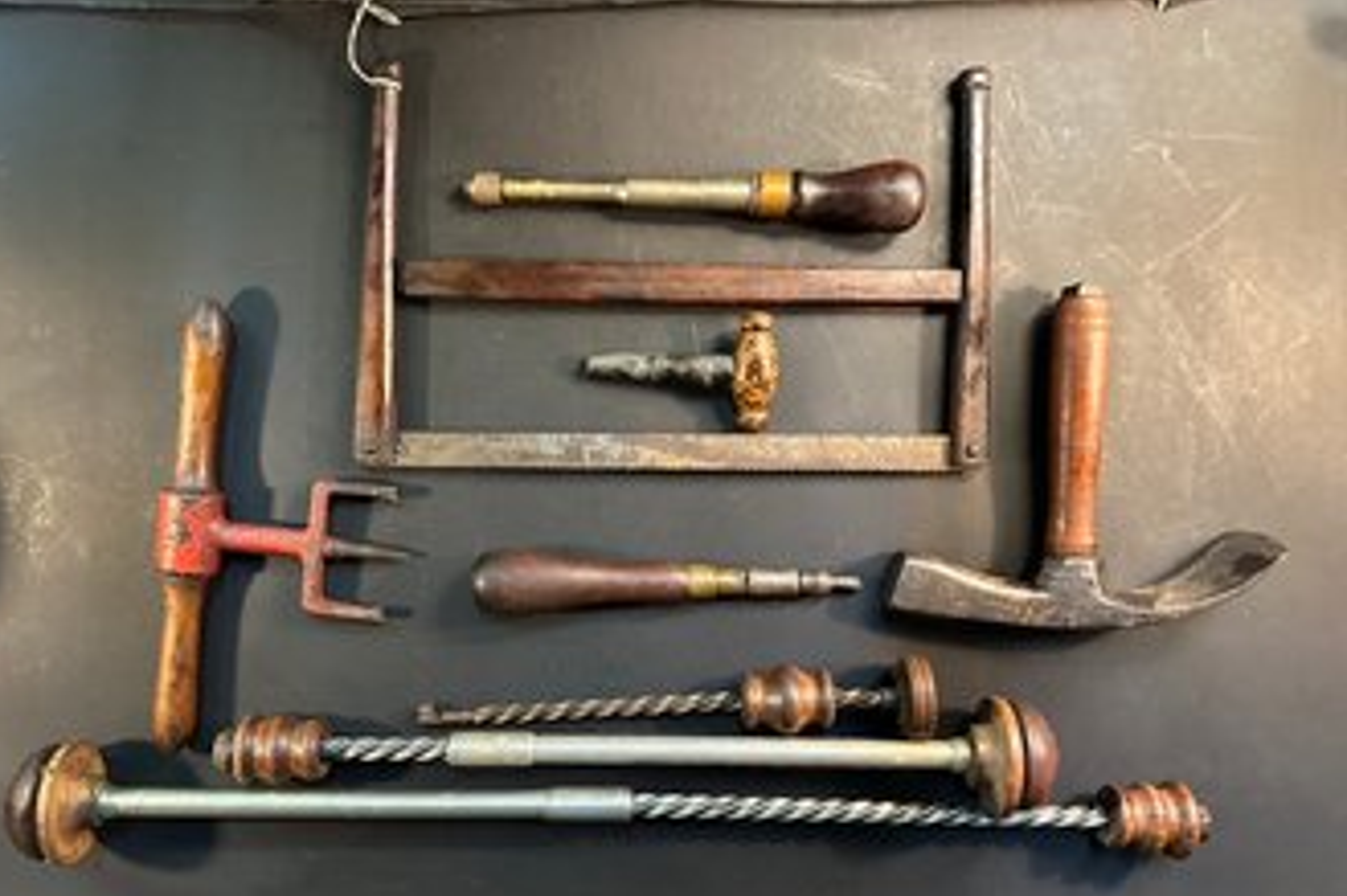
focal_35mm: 26
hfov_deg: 69.4
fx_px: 972
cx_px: 649
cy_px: 522
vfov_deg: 49.3
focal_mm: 6.86
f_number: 1.78
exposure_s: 1/60
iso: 640
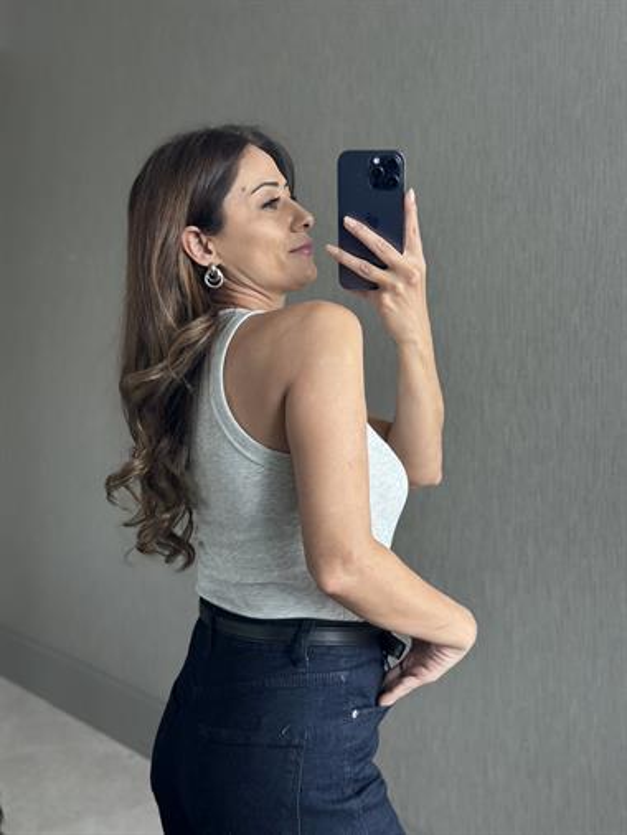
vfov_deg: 39.6
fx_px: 1158
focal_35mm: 48
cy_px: 418
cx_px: 314
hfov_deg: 30.3
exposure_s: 1/60
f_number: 1.78
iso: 200
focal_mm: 6.86
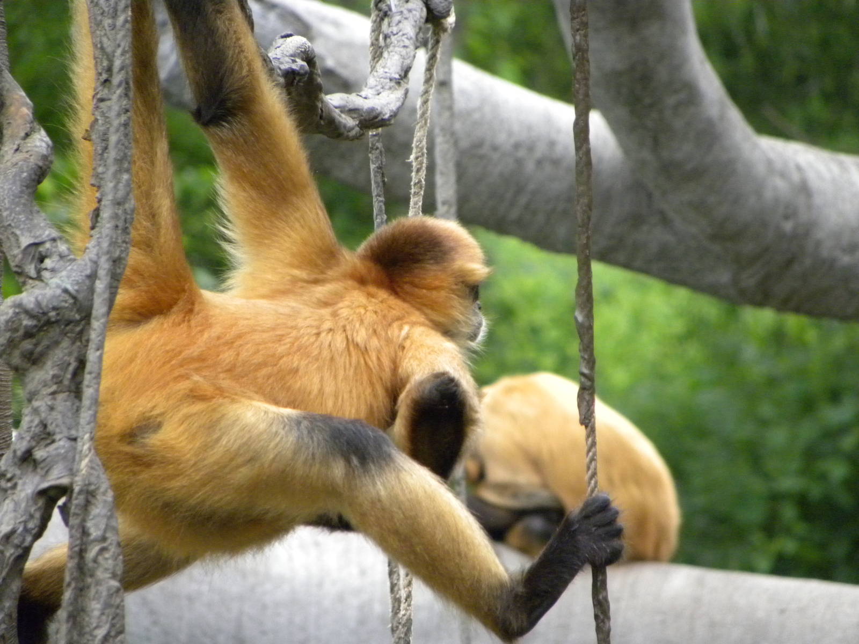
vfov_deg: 2.4
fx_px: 15485
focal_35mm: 624
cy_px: 322
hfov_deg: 3.2
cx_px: 430
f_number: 5
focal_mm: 110.4
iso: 400
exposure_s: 1/99.2
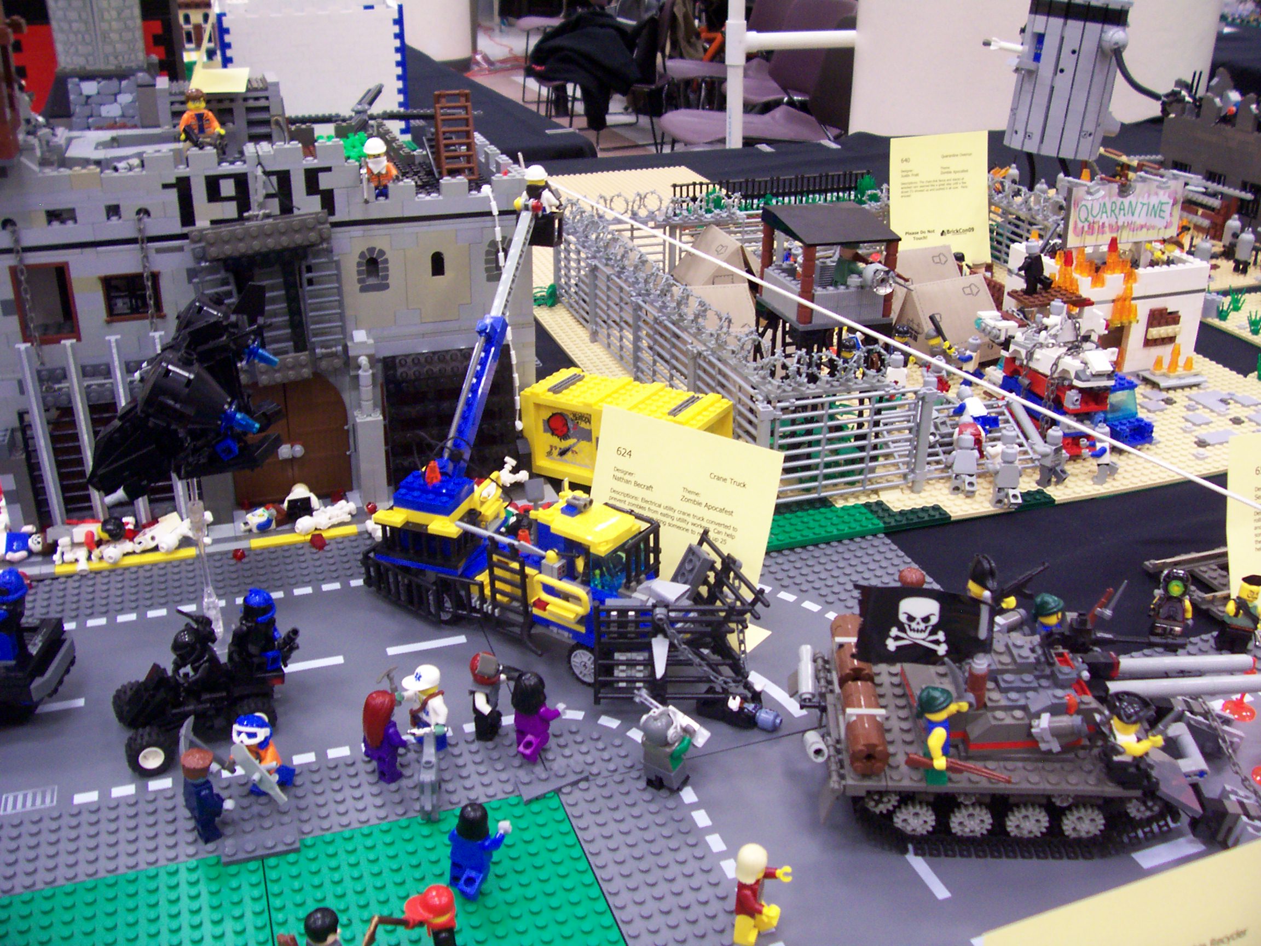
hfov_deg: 54.0
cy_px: 473
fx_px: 1239
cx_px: 630
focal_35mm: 34
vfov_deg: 41.8
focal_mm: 5.6
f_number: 2.7
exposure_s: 1/16.6
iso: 160
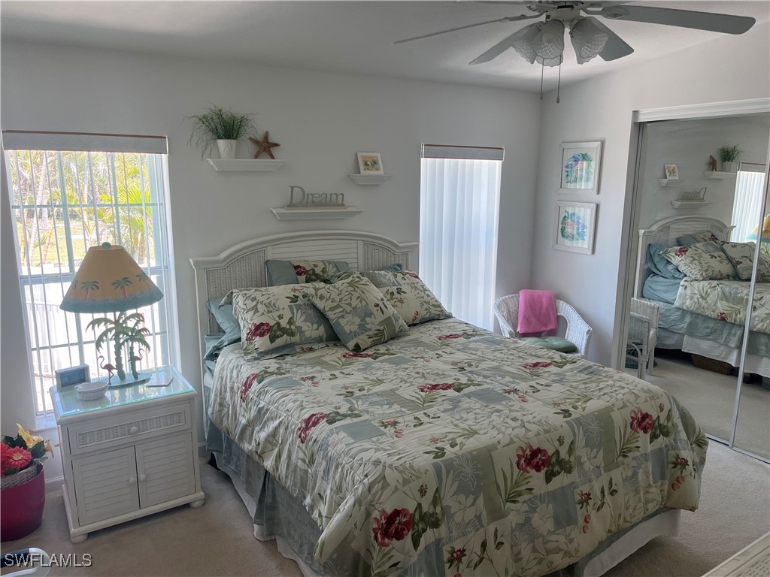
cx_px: 385
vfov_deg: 53.1
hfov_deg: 67.3
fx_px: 578
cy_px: 288
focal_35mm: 26
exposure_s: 1/158
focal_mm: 5.1
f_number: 1.6
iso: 64
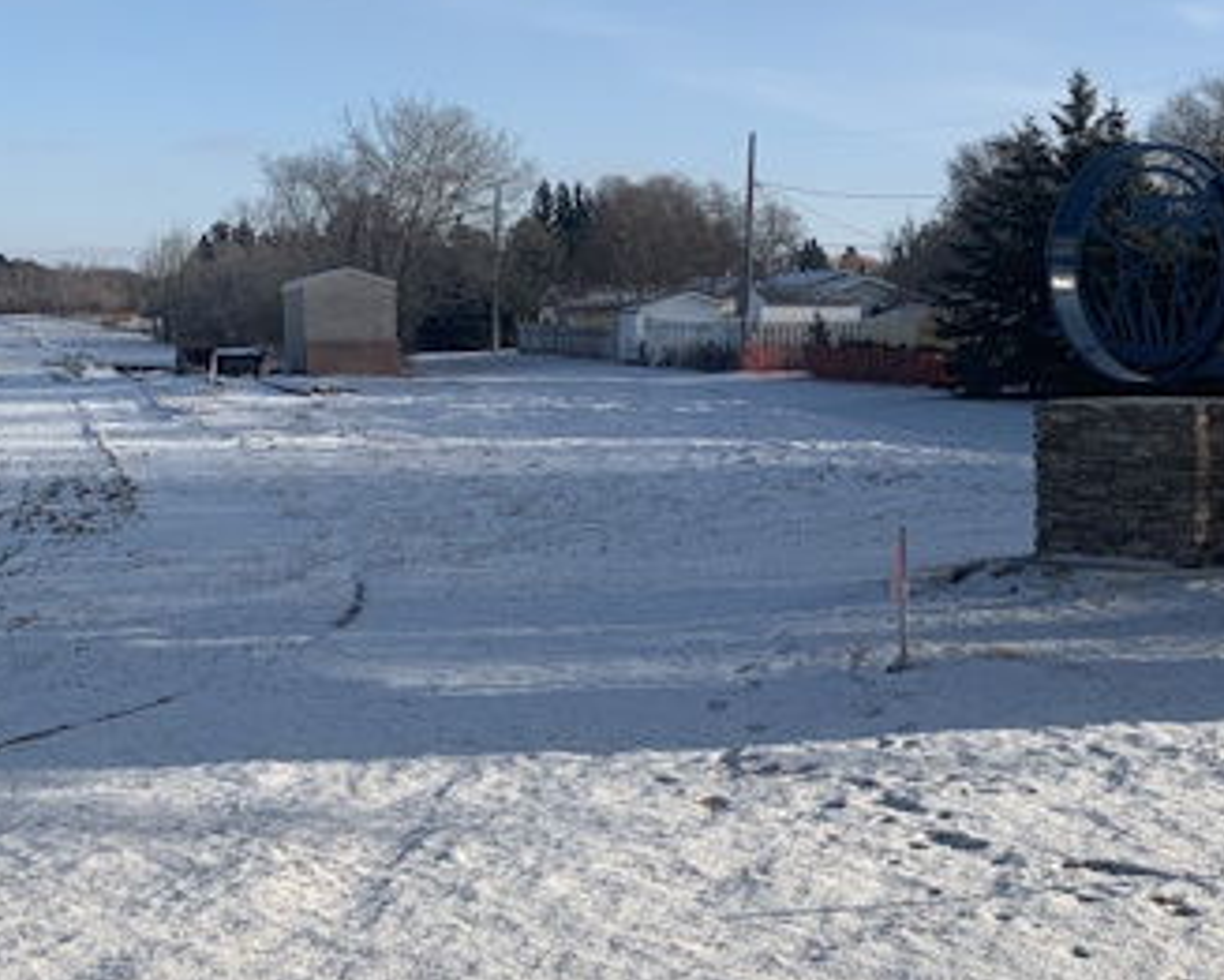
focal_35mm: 62
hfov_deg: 28.5
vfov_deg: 24.6
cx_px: 1235
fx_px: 2247
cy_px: 382
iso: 25
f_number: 1.8
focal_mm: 4.25
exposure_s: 1/2309
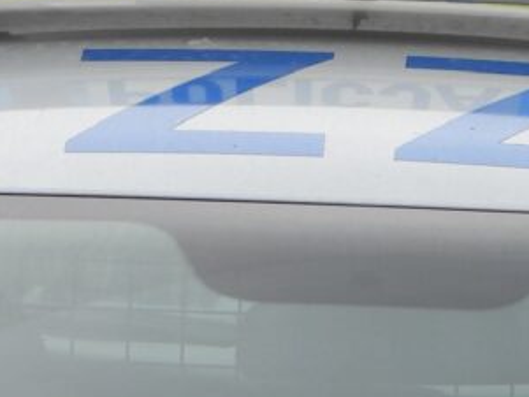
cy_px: -249
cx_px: 445
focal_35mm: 935
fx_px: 14294
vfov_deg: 1.6
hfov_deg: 2.1
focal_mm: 49.5
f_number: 4.5
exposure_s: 1/400
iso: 100
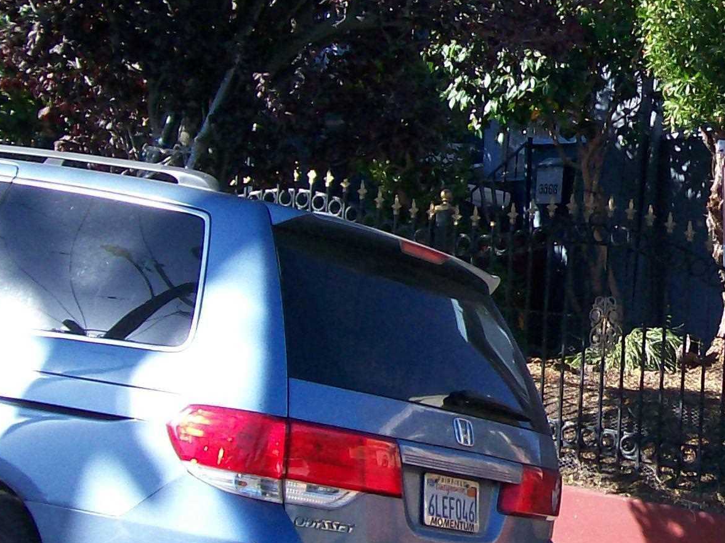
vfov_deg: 15.7
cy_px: 239
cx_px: 770
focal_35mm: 94
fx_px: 1968
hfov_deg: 20.1
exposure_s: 1/471
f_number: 2.7
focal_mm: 6
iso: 80
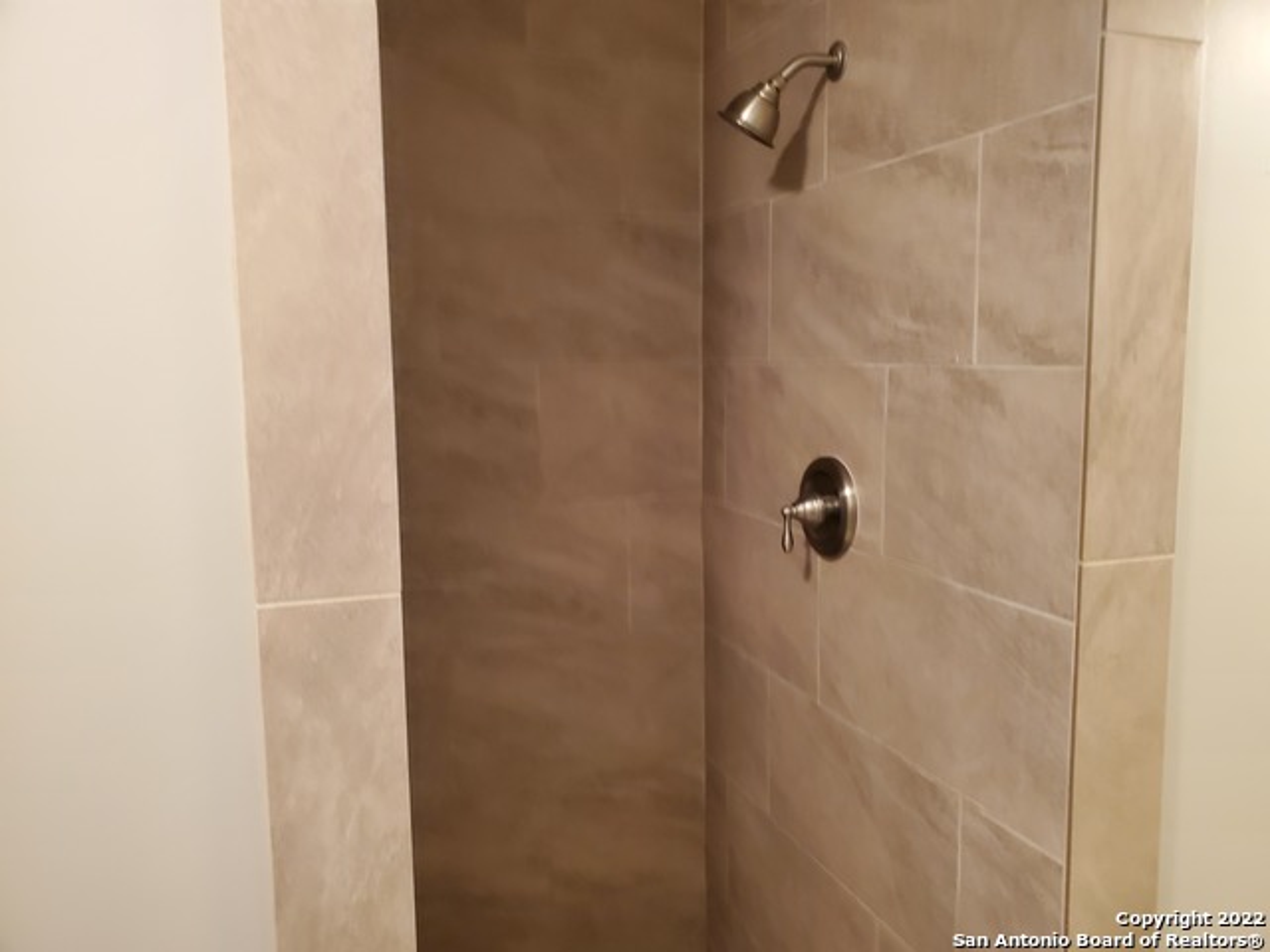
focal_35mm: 26
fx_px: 954
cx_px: 635
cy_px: 476
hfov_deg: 67.3
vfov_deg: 53.1
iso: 400
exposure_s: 1/39
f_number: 2.4
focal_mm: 4.3
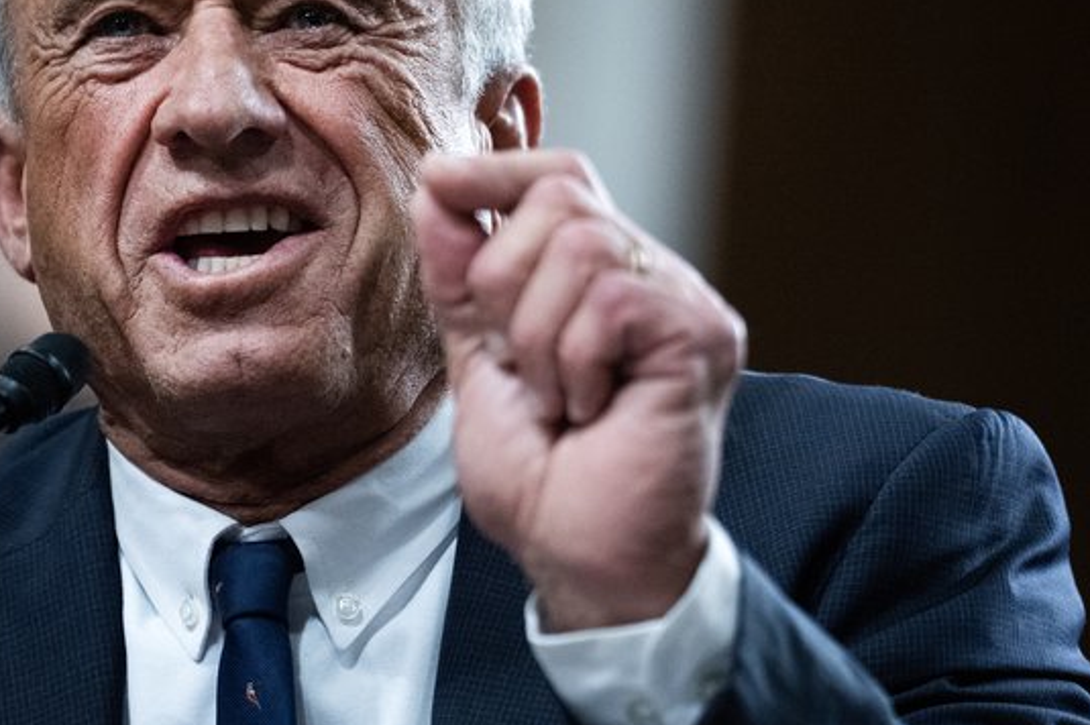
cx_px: 318
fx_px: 9168
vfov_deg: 4.5
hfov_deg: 6.8
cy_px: 200
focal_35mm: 303
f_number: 2.8
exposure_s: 1/400
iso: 3200
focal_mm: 200
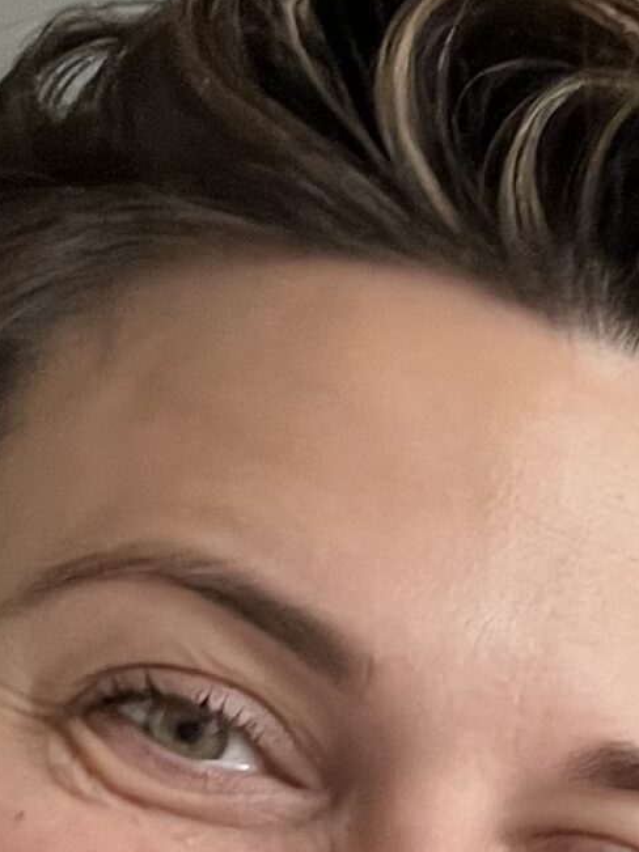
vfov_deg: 16.1
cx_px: 935
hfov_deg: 12.0
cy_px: 999
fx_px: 2905
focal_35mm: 118
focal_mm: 2.71
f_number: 2.2
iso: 200
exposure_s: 1/60
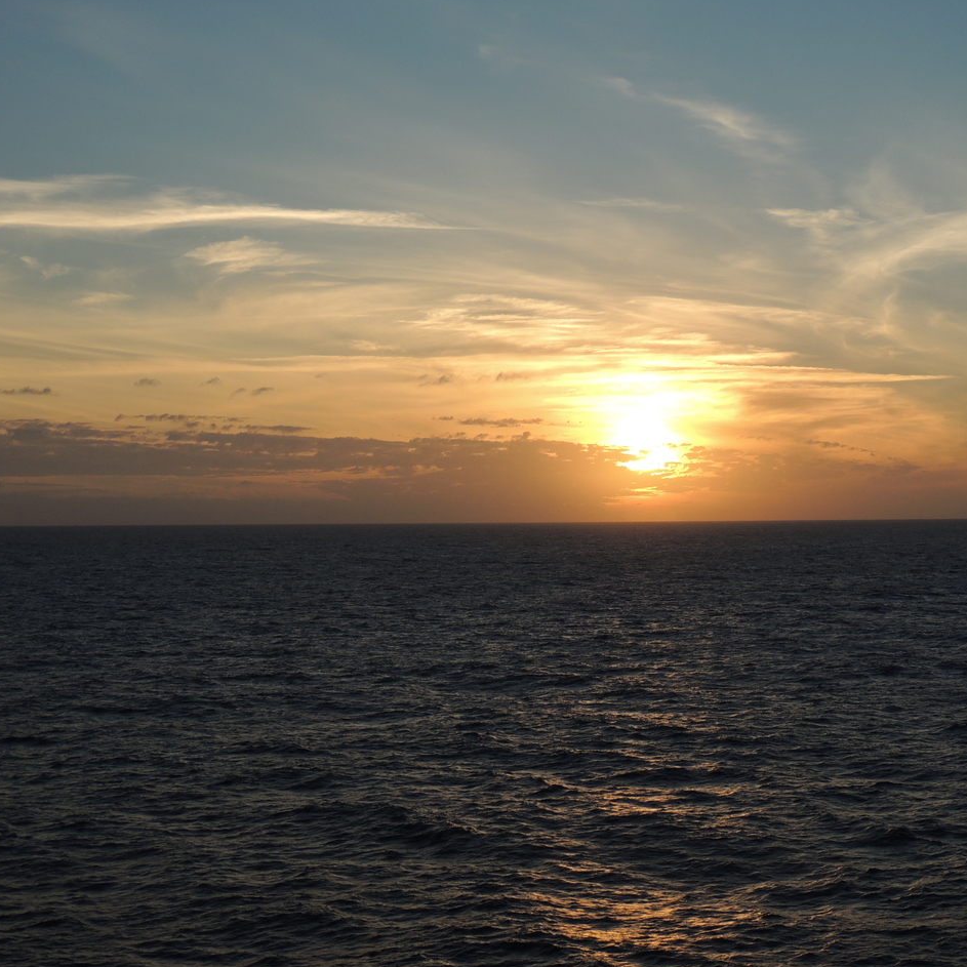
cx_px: 613
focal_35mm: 60
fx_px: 1896
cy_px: 487
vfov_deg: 28.6
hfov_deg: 28.5
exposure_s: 1/800
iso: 100
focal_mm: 8.9
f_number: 3.6
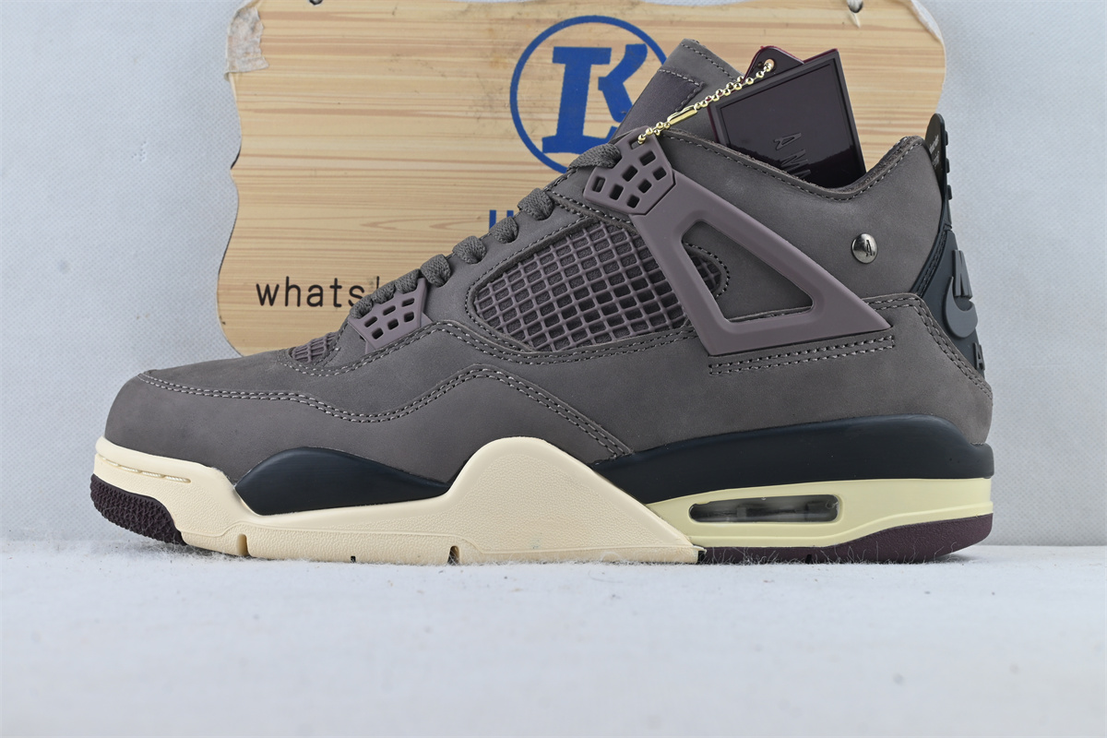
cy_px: 369
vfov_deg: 27.3
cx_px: 554
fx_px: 1522
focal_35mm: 50
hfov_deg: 40.0
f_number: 10
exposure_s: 1/15
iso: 100
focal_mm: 33
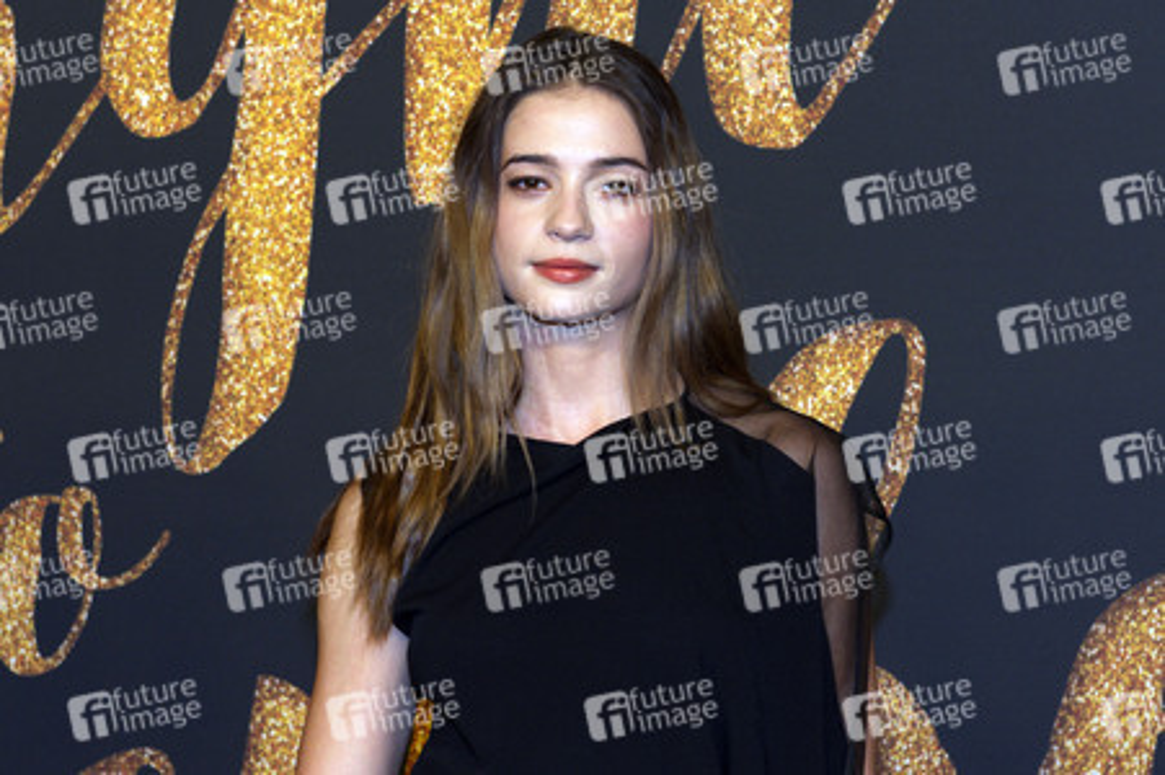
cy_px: 388
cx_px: 582
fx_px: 2264
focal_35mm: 70
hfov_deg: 28.9
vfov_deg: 19.4
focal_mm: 70
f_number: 6.3
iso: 800
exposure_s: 1/250
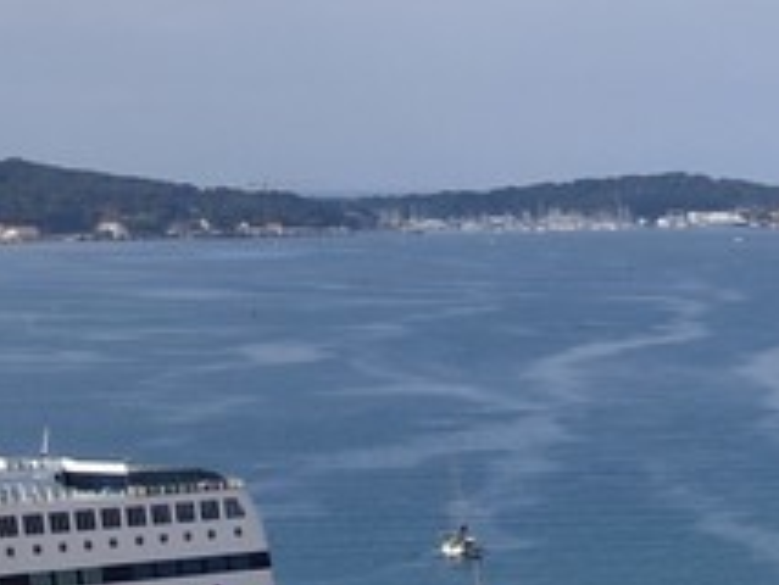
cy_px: 1241
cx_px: 2801
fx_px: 3895
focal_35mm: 173
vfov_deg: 8.1
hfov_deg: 8.3
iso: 200
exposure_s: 1/250
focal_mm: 24
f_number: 14
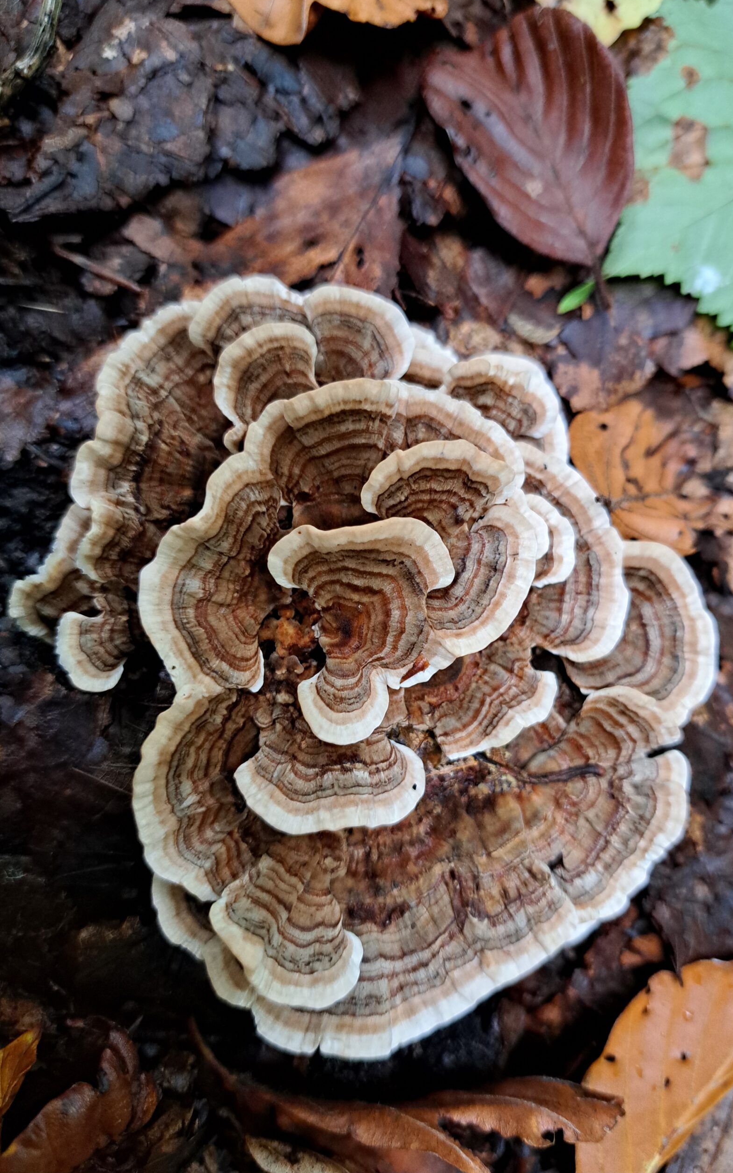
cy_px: 578
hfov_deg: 47.5
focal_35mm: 26
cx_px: 404
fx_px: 831
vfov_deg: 70.4
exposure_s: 1/50
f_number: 1.8
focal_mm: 5.23
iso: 320
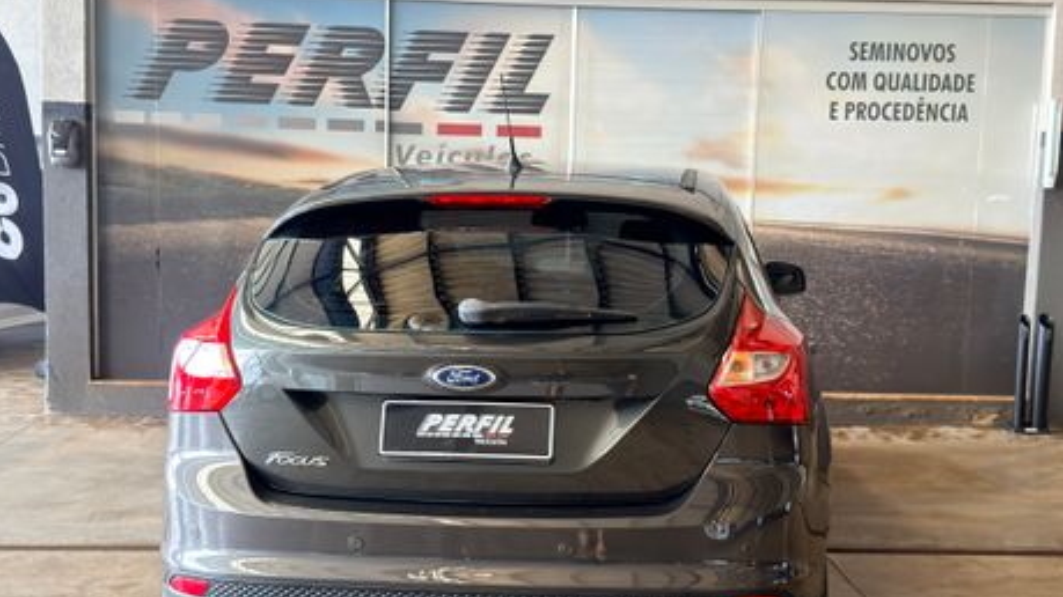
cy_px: 356
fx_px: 1353
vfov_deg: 24.9
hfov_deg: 42.9
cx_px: 521
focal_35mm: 48
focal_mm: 6.76
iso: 125
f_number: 1.78
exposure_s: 1/62
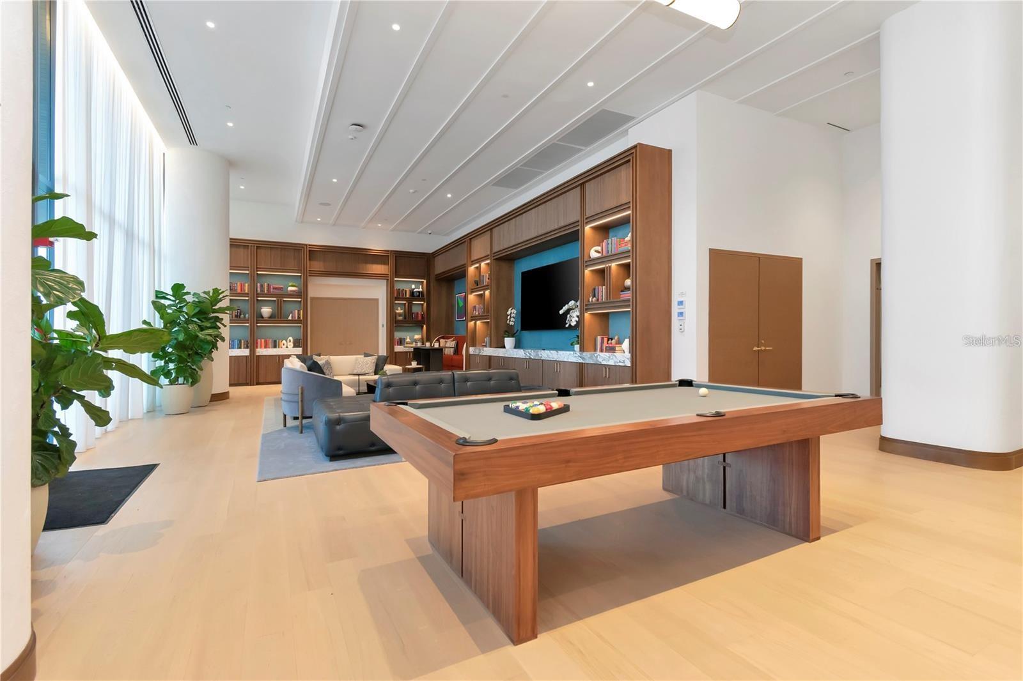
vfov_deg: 72.0
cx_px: 512
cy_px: 340
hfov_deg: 95.0
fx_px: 469
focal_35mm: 16
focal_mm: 11
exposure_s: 1/30
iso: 640
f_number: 5.6
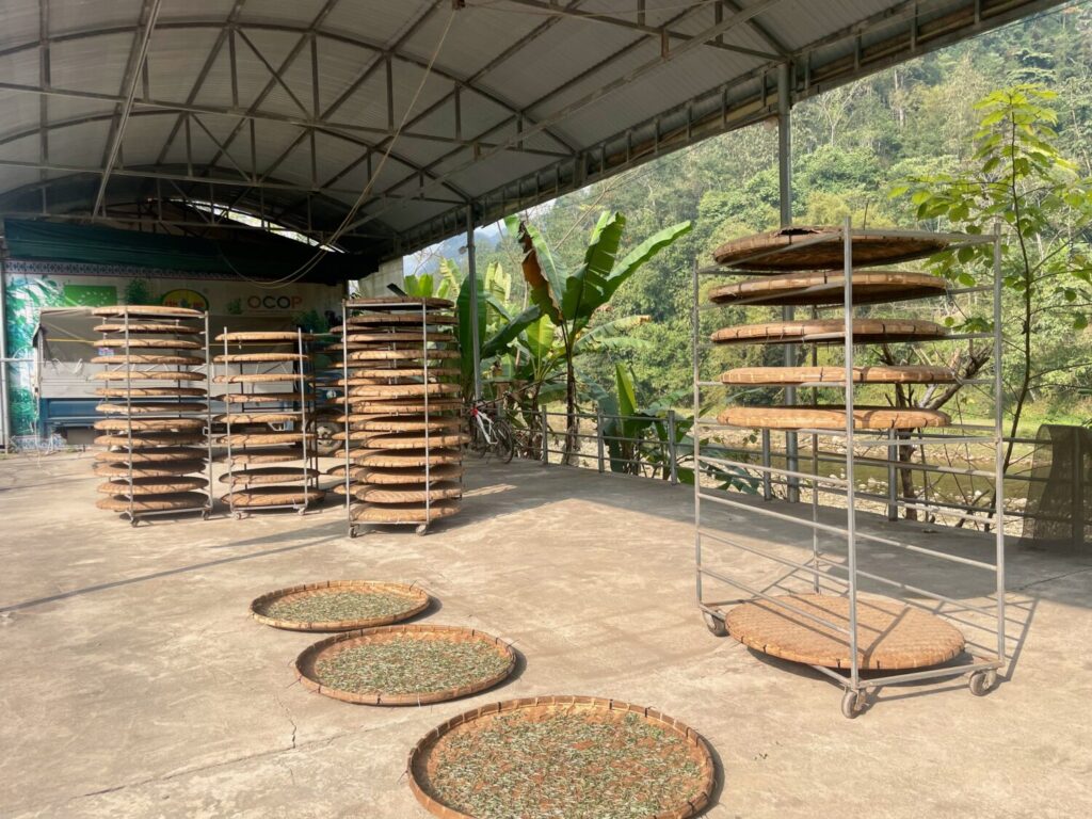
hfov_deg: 67.3
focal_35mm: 26
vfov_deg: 53.1
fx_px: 820
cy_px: 410
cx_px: 546
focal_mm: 4.2
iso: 32
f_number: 1.6
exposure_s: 1/1416
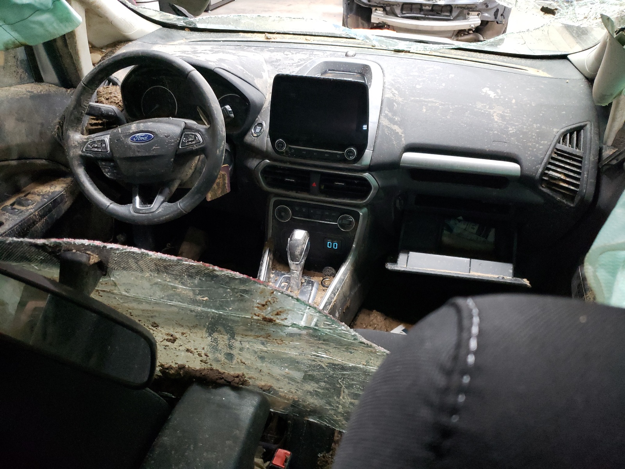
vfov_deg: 53.1
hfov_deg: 67.3
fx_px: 469
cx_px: 312
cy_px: 234
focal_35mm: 26
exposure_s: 1/30
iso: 409
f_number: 1.5
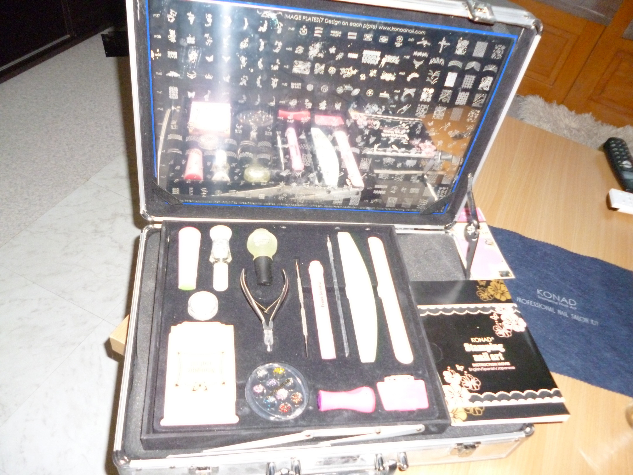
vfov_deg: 49.7
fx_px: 512
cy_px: 238
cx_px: 316
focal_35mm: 28
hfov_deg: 63.4
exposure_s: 1/60
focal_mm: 5
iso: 640
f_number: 3.1
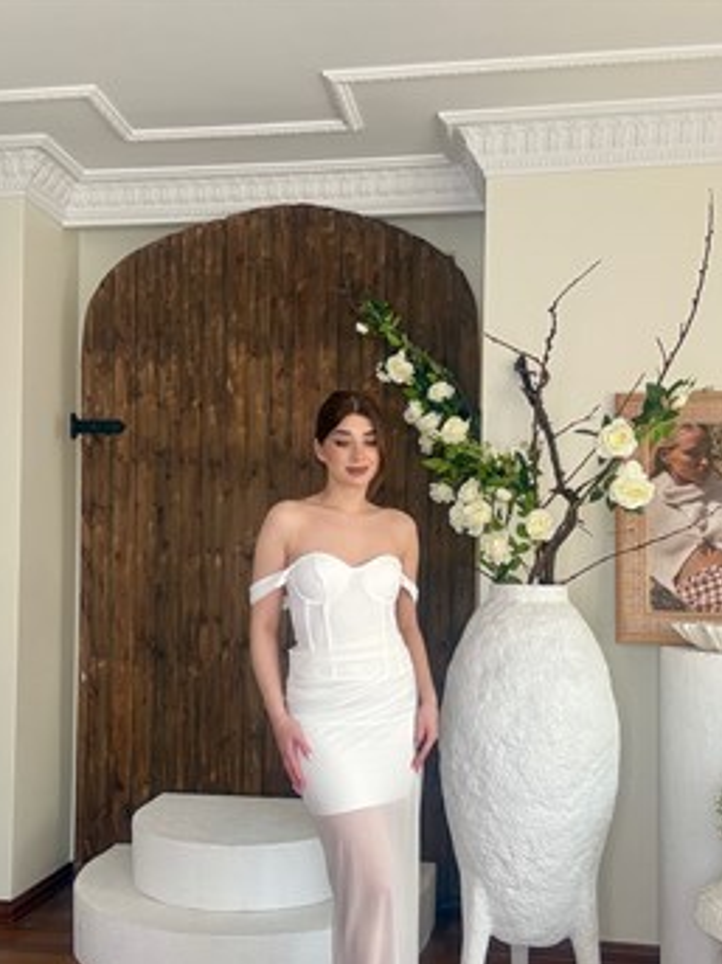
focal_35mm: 35
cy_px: 548
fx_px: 974
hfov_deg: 40.7
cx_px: 362
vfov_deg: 52.5
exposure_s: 1/122
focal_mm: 2.69
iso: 25
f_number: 1.9
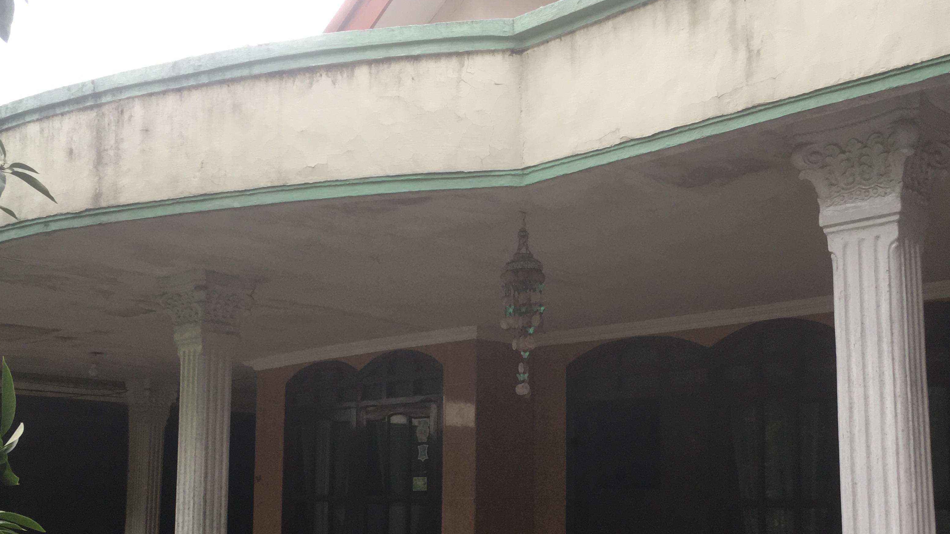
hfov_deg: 49.4
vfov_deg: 28.6
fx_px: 1033
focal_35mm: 41
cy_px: 400
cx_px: 475
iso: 40
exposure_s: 1/100
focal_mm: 4.15
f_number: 2.2
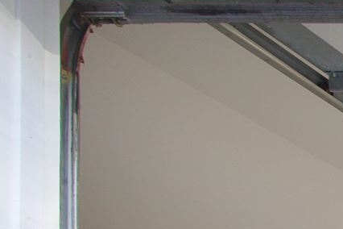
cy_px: 624
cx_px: 1179
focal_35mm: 101
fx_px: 962
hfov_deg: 9.8
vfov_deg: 10.6
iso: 250
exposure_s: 1/10
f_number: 7.1
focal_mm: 14
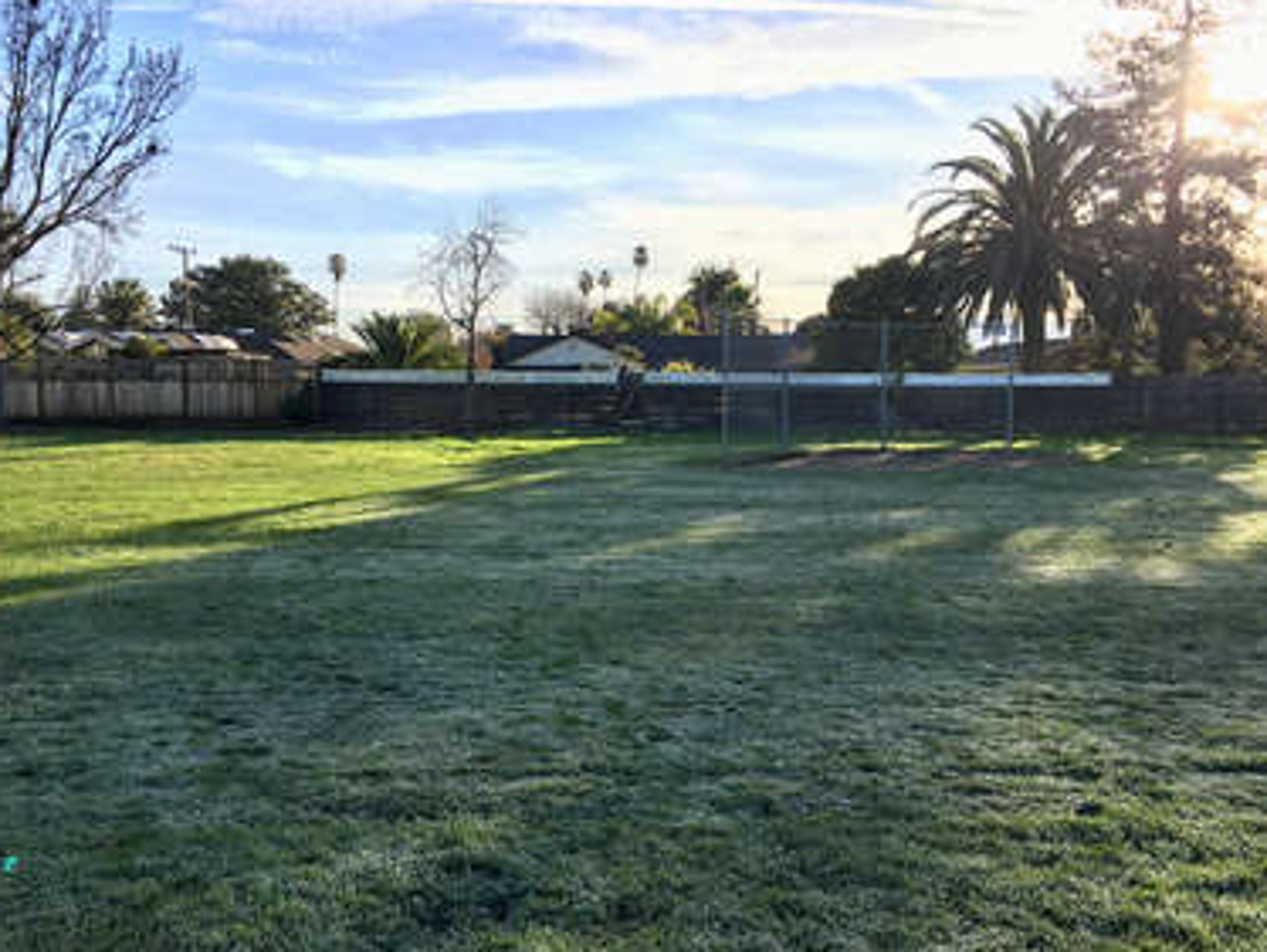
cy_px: 491
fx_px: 1135
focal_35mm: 31
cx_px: 634
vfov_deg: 45.5
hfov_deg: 58.3
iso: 25
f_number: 2.2
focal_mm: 4.15
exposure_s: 1/509
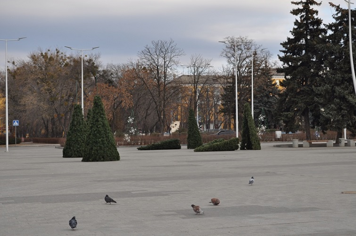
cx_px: 178
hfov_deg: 24.7
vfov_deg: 16.5
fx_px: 815
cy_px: 118
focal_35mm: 82
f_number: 8
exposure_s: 1/200
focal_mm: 55
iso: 200
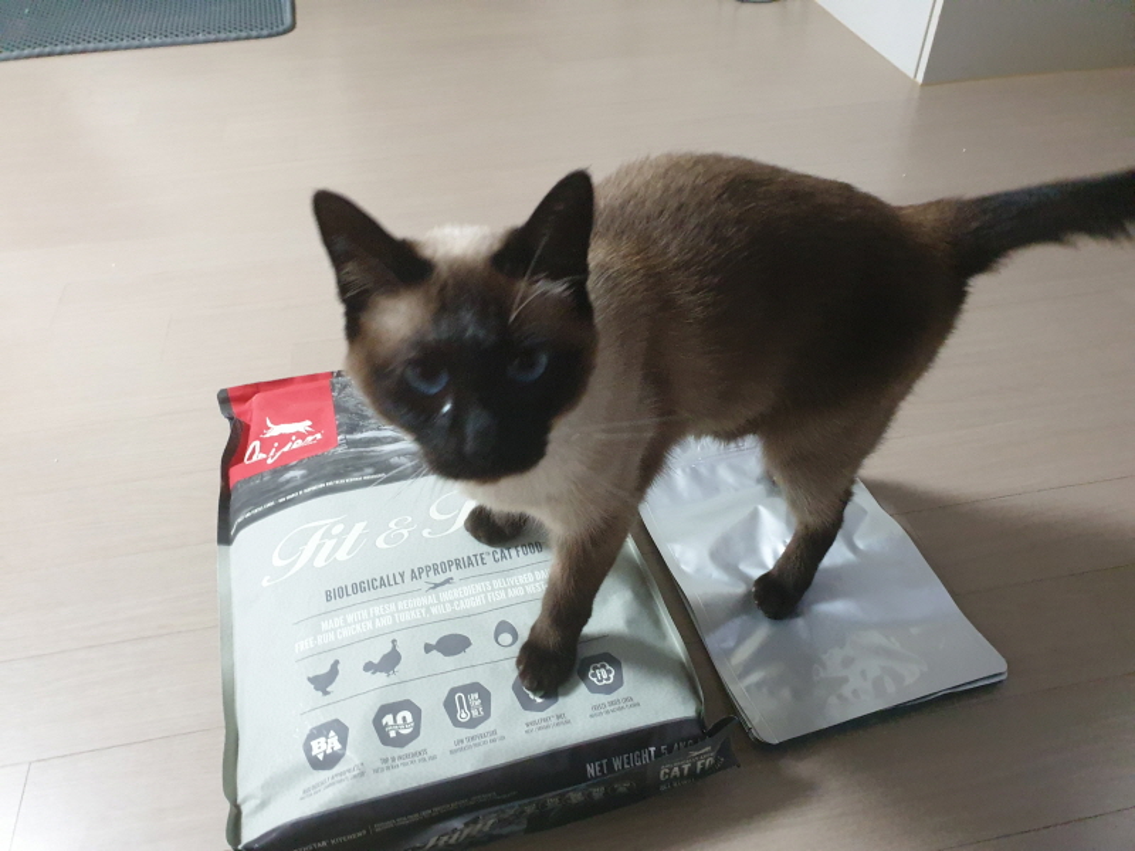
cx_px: 568
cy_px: 426
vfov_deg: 53.1
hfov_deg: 67.3
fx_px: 852
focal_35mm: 26
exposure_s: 1/60
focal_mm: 4.3
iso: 800
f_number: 2.4
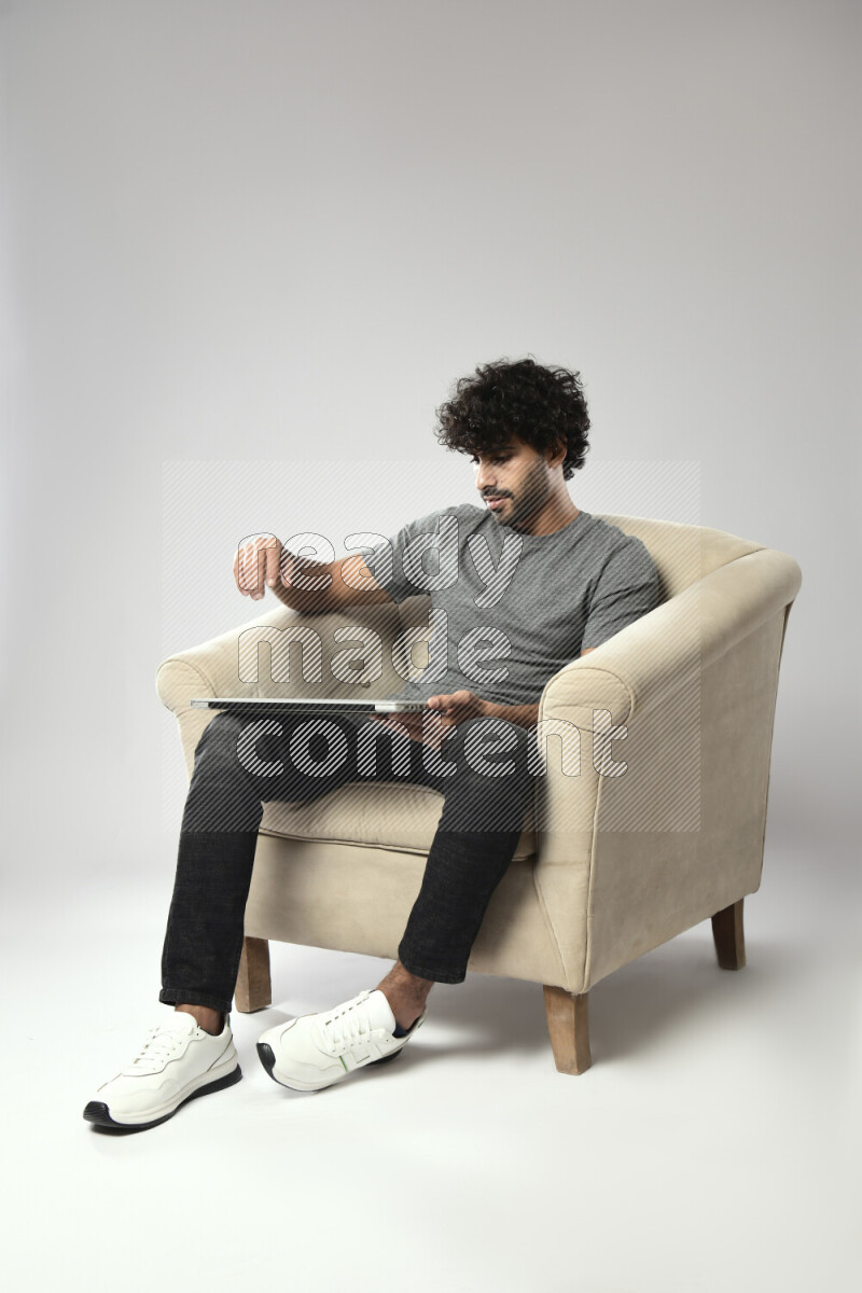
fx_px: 1257
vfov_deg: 54.4
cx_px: 431
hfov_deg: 37.9
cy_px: 646
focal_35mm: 35
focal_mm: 35
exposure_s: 1/125
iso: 400
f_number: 5
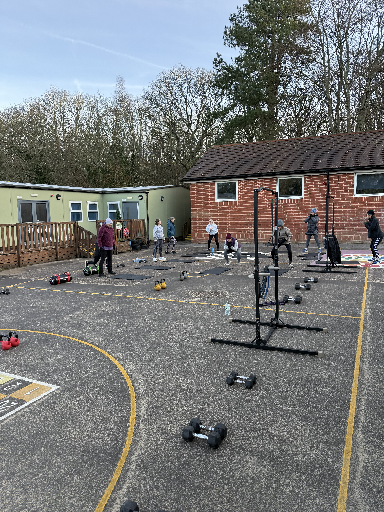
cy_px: 256
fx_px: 355
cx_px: 192
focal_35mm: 24
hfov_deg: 56.8
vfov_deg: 71.6
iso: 100
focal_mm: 6.76
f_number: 1.78
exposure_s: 1/470
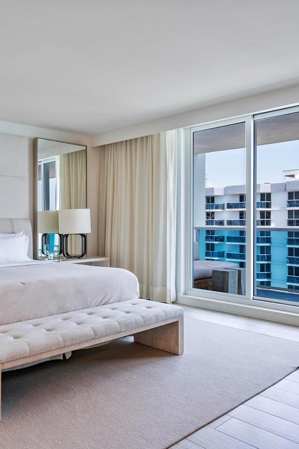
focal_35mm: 31
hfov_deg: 41.6
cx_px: 90
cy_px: 219
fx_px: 386
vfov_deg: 60.3
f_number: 8
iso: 400
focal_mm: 20
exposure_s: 1/30
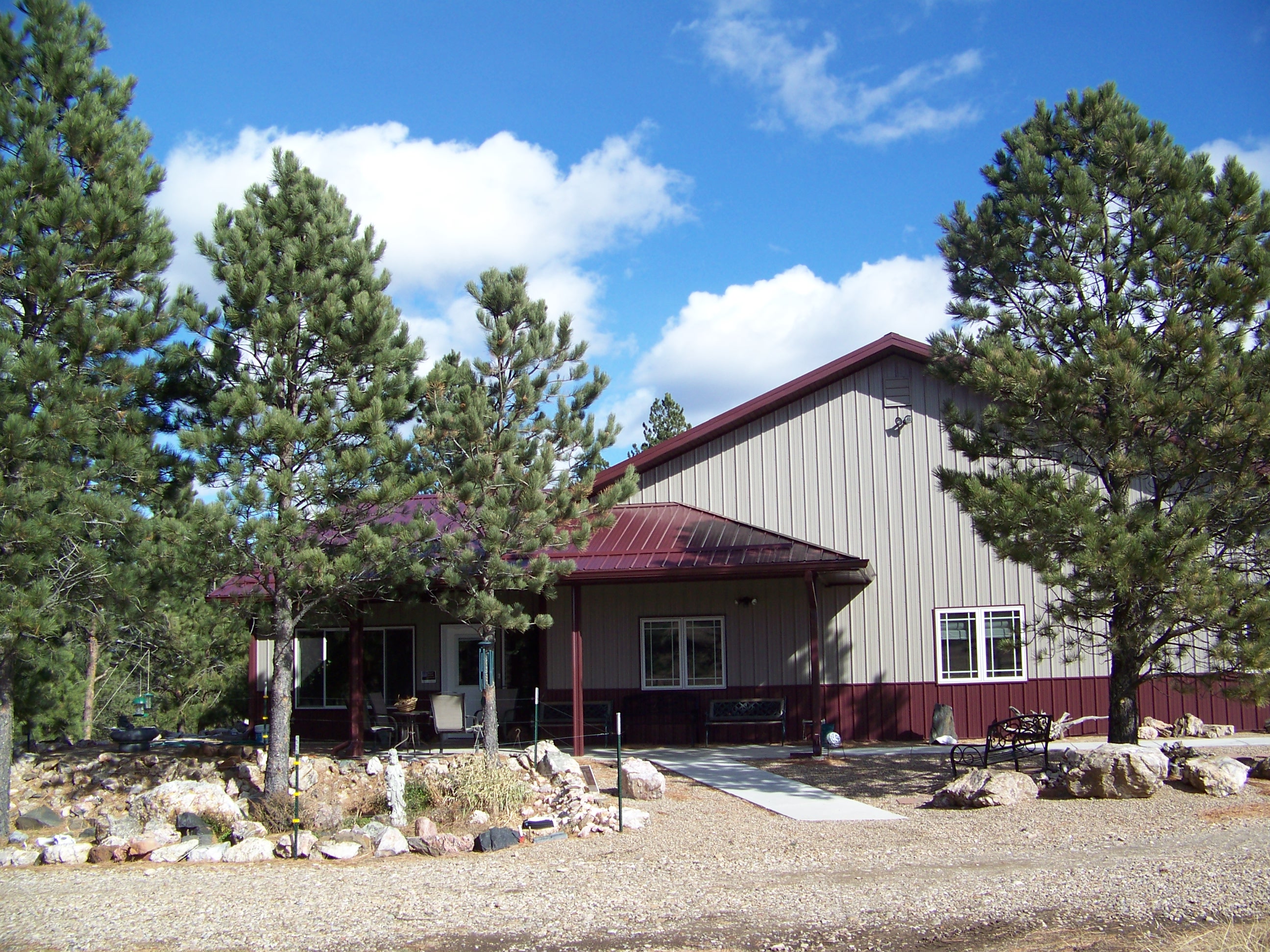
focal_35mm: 36
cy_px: 476
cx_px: 635
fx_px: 1321
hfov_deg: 51.4
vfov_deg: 39.7
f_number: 2.8
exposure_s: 1/800
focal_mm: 5.85
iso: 64
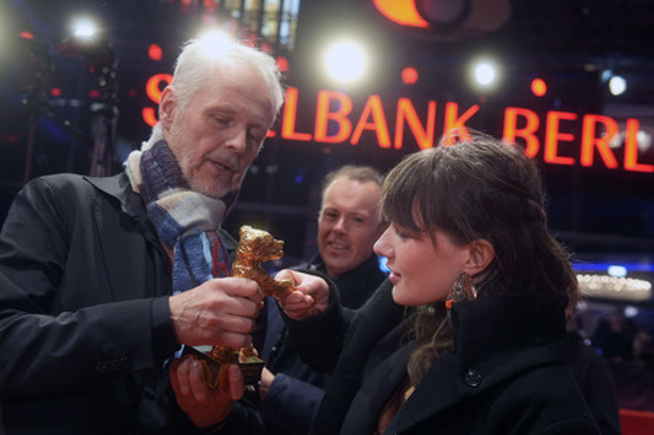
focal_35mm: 45
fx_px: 817
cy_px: 218
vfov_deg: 29.8
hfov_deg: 43.6
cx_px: 327
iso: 640
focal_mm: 30
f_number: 3.2
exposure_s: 1/100
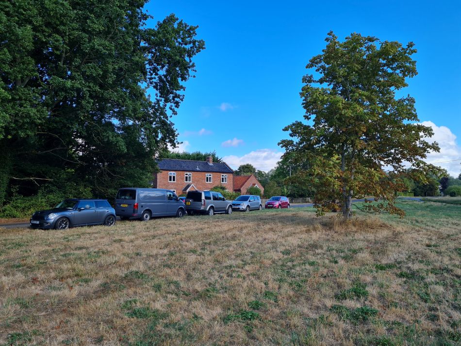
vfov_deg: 53.1
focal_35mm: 26
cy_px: 173
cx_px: 230
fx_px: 346
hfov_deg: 67.3
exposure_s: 1/1076
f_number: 1.8
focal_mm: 5.4
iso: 50
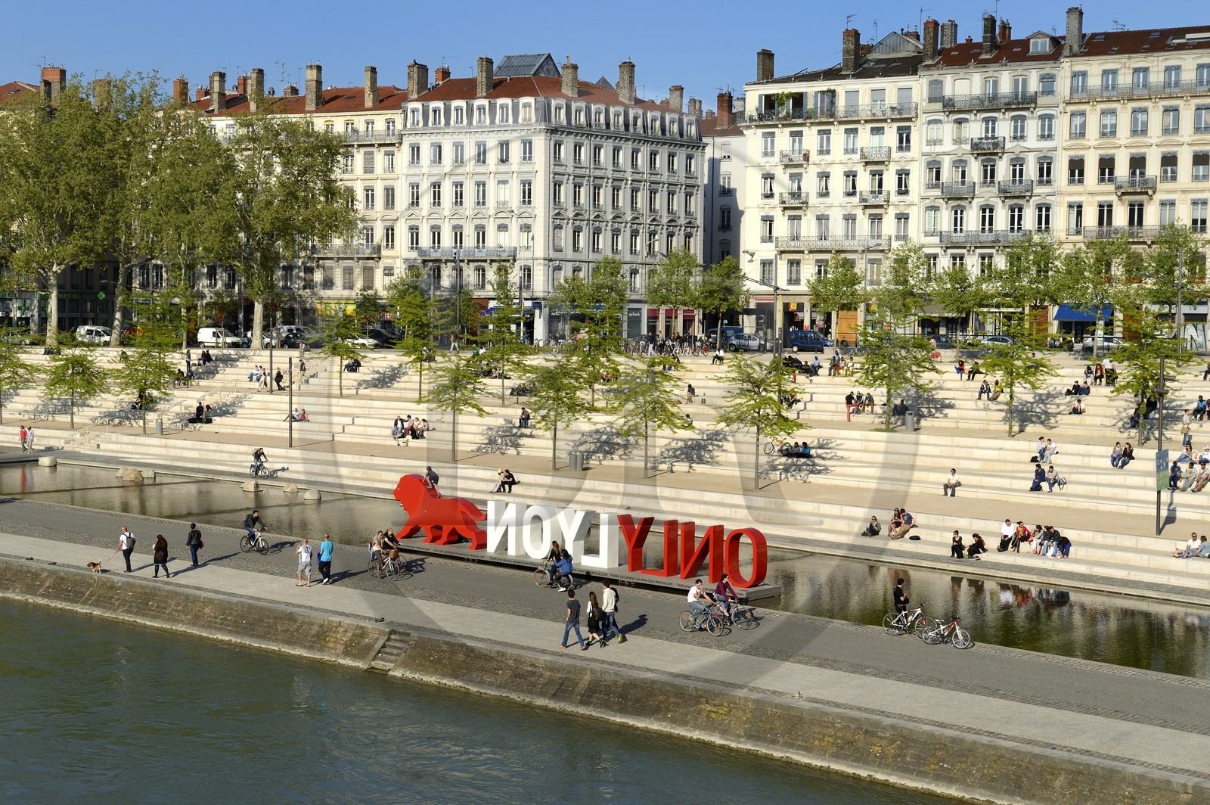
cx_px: 605
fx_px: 1847
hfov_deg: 36.3
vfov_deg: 24.6
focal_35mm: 55
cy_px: 402
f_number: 11
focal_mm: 55
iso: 200
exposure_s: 1/320
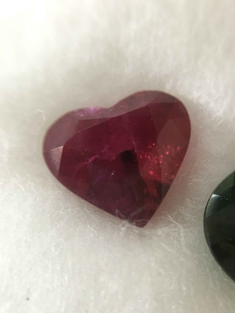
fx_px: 262
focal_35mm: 29
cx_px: 118
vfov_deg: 61.7
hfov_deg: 48.2
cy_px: 156
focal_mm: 4.15
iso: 200
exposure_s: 1/20
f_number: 2.2
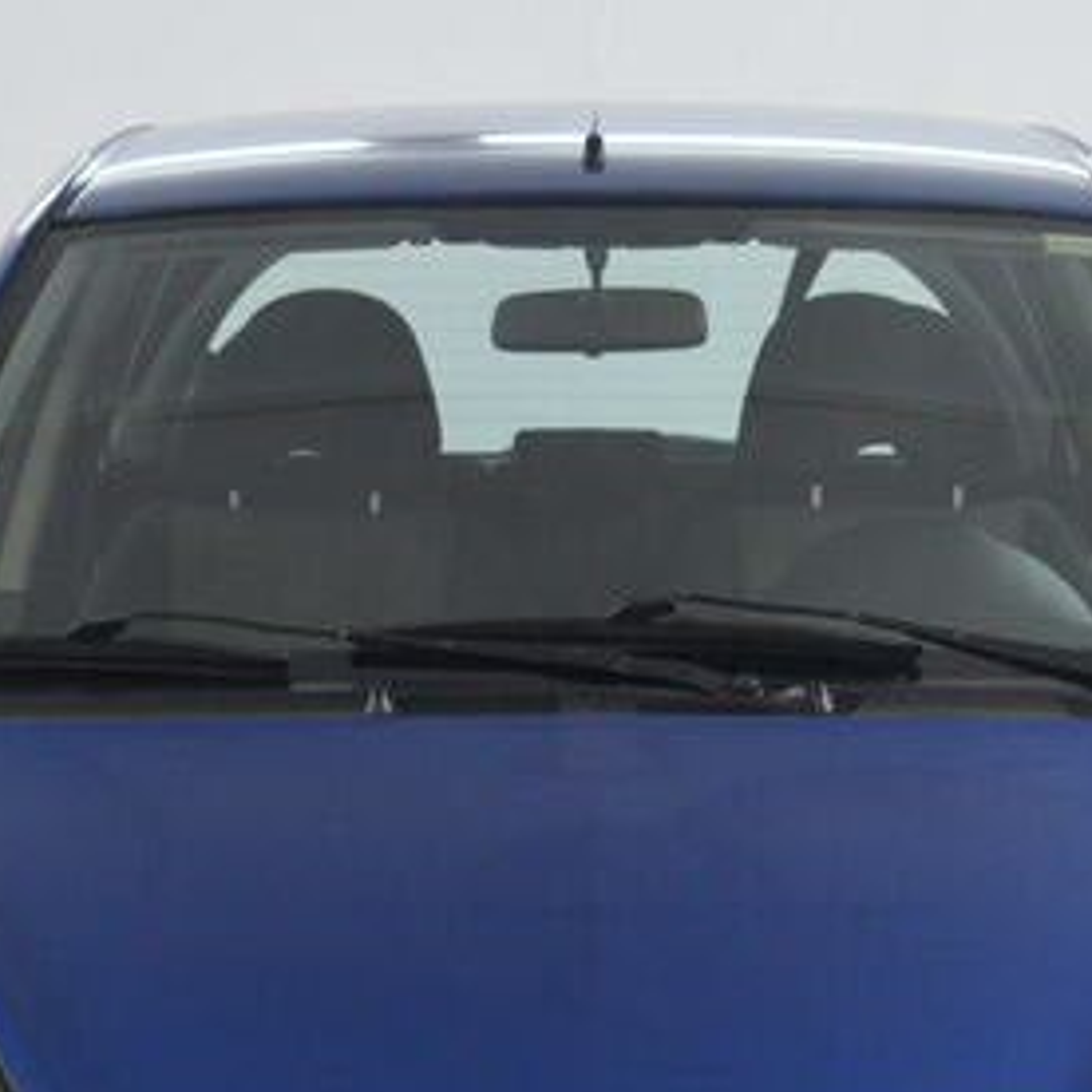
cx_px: 613
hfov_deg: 10.0
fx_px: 6246
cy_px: 922
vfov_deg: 10.0
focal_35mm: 175
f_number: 5
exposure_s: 1/100
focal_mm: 42
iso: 1000
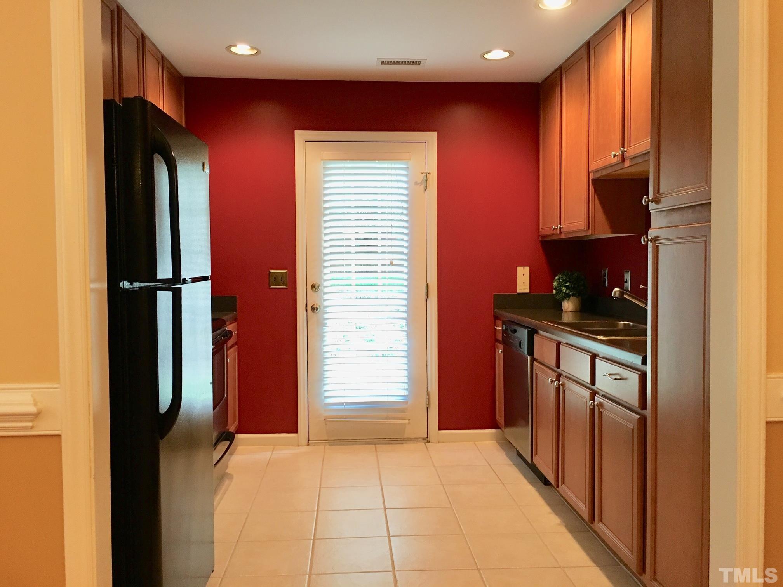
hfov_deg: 61.7
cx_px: 392
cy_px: 294
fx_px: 656
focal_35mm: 29
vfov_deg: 48.2
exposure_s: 1/15
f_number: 2.2
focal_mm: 4.15
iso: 50
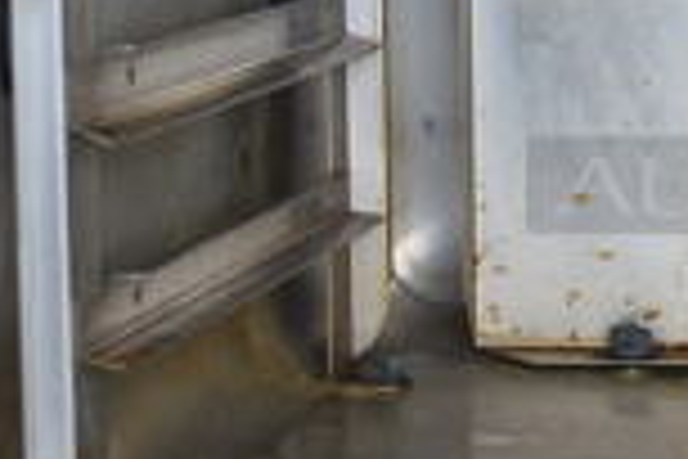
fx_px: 2981
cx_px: 1030
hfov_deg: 12.5
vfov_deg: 8.7
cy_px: -4
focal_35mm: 156
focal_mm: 26
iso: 250
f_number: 4
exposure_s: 1/40
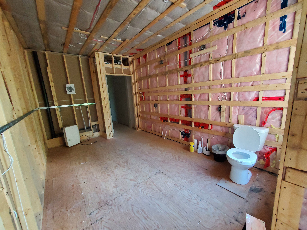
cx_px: 154
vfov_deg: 89.9
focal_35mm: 13
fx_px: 115
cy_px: 115
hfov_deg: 106.2
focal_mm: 1.8
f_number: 2.2
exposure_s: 1/29
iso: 500
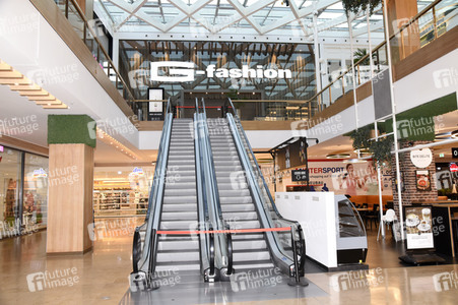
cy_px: 152
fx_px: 356
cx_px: 229
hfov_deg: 65.5
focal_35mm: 28
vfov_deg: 46.3
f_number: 6.3
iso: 1600
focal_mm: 28
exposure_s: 1/100
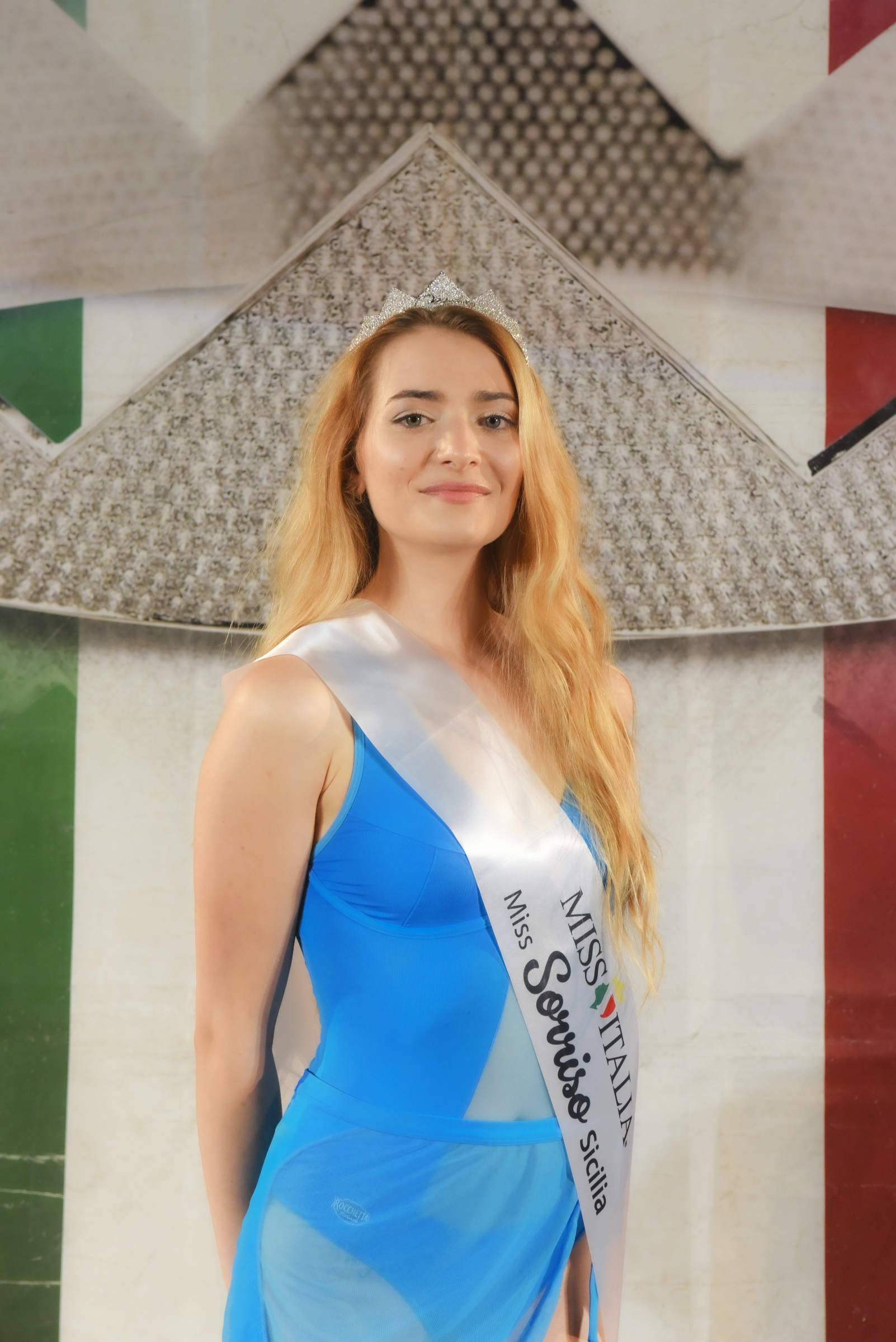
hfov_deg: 19.5
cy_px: 671
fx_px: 2611
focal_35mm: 70
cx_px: 448
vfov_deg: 28.8
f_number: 9
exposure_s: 1/160
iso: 3200
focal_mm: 70
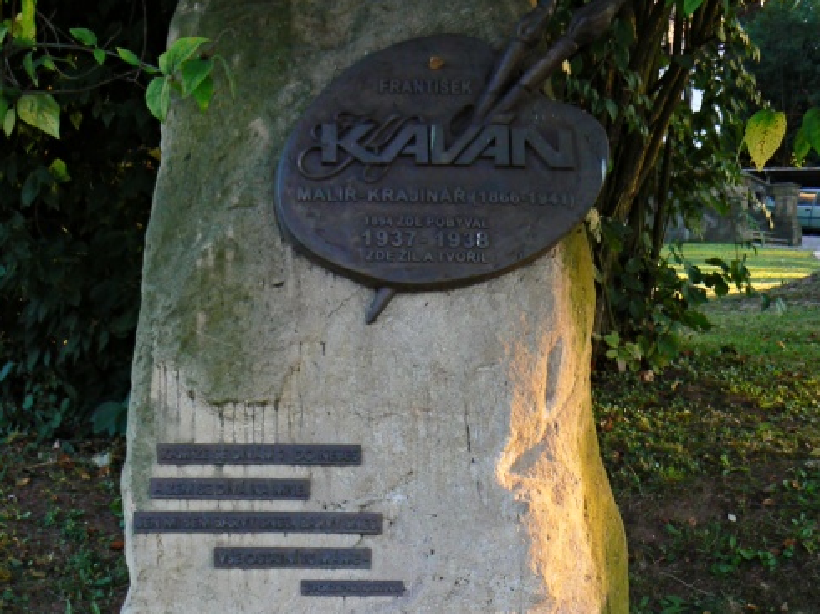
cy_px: 434
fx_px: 1160
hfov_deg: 38.9
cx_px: 408
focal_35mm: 49
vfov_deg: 29.3
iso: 80
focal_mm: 6
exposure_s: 1/100
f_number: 4
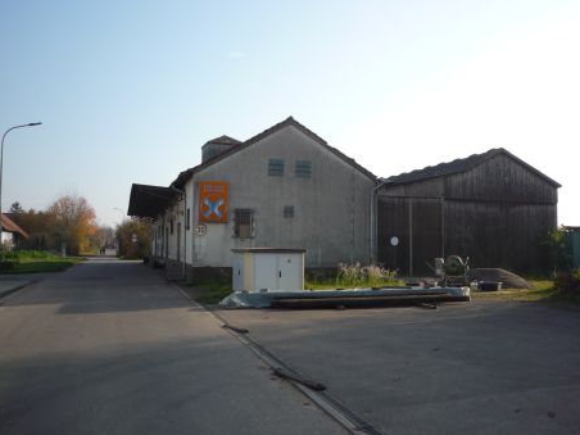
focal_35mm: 34
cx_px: 302
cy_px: 210
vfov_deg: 41.8
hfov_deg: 53.9
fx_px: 570
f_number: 4
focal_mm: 5.2
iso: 100
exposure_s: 1/400
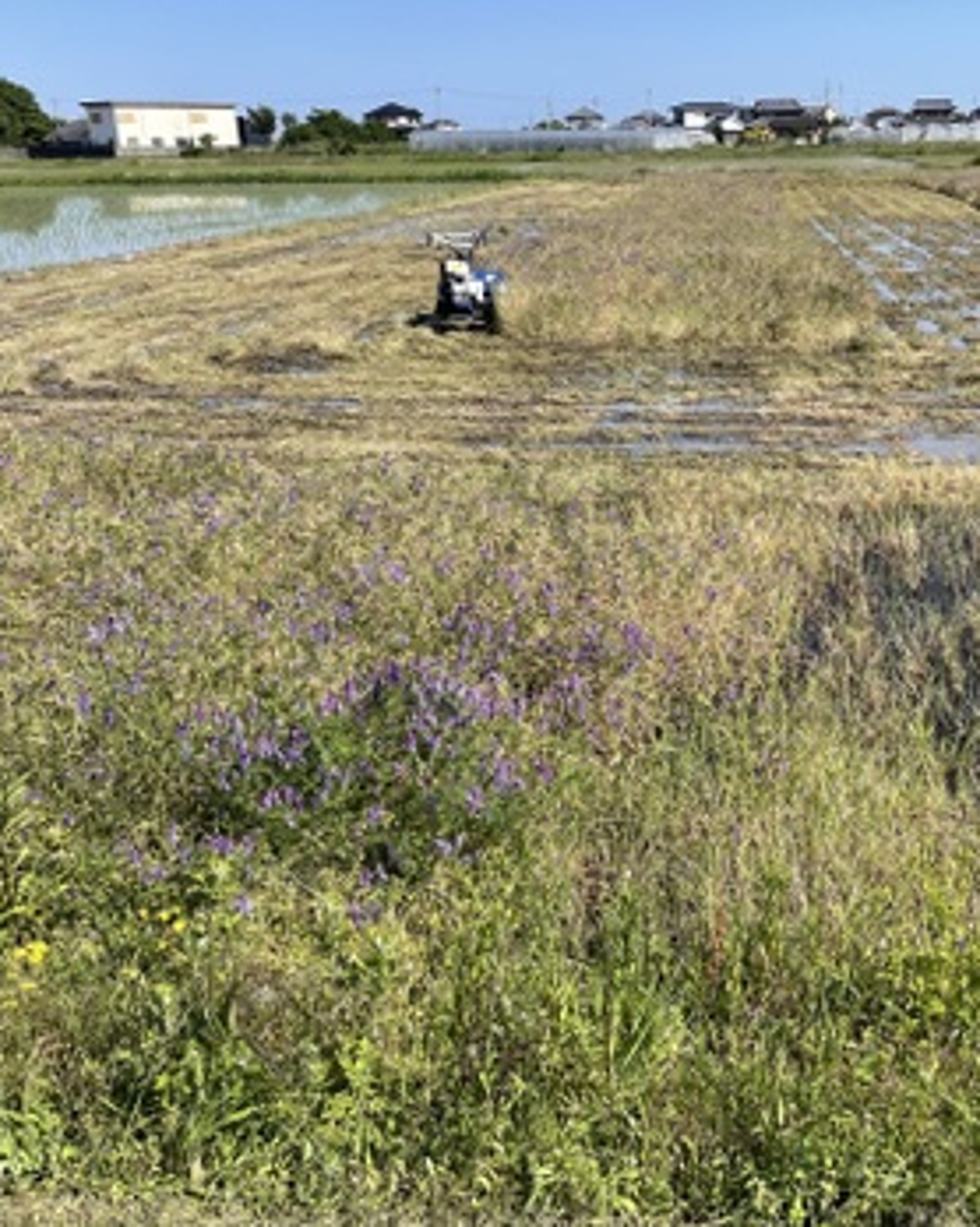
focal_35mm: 35
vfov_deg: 51.6
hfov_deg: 41.3
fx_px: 1270
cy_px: 610
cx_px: 698
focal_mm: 4.2
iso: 32
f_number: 1.6
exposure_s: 1/2506
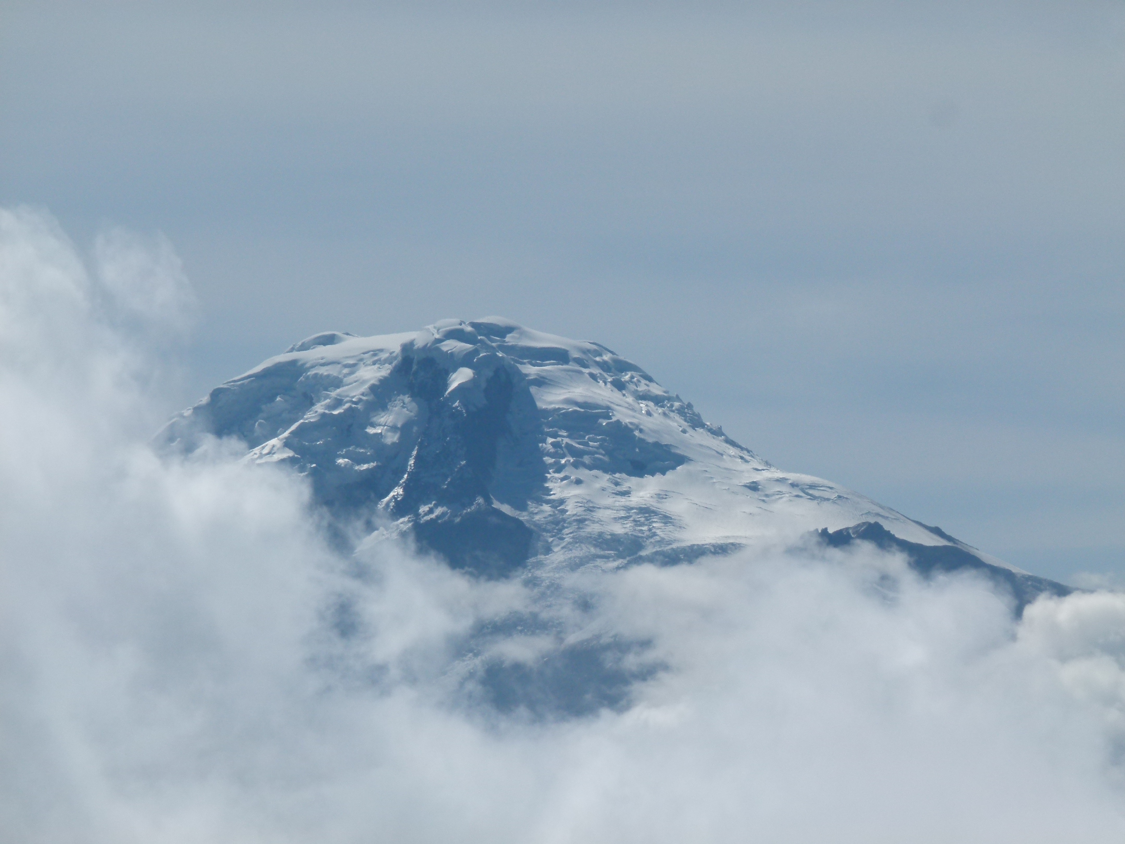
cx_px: 562
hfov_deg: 4.9
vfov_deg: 3.7
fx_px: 13097
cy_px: 422
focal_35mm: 403
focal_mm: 72.6
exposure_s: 1/2000
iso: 100
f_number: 6.3
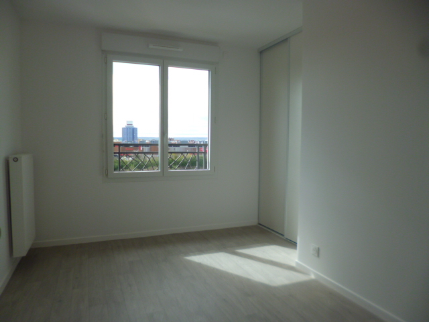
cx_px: 214
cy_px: 161
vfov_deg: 56.8
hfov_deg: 71.6
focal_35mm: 24
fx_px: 297
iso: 100
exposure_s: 1/400
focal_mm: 4.3
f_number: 2.5
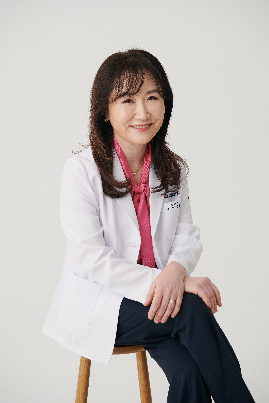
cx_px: 134
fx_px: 785
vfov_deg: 28.8
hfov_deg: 19.5
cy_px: 202
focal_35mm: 70
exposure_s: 1/160
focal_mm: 70
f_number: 7.1
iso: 320
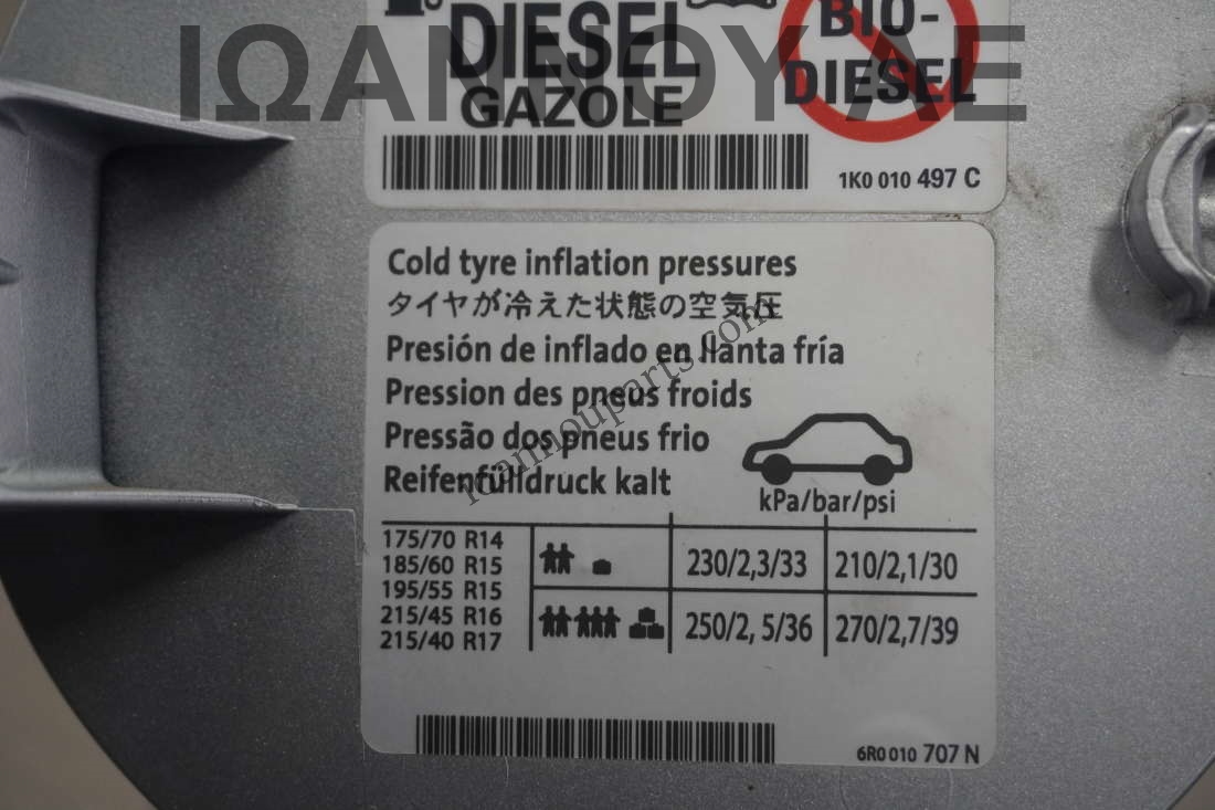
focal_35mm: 50
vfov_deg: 27.2
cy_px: 405
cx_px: 608
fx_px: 1670
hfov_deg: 40.0
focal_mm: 33
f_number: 5
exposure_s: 1/60
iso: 800
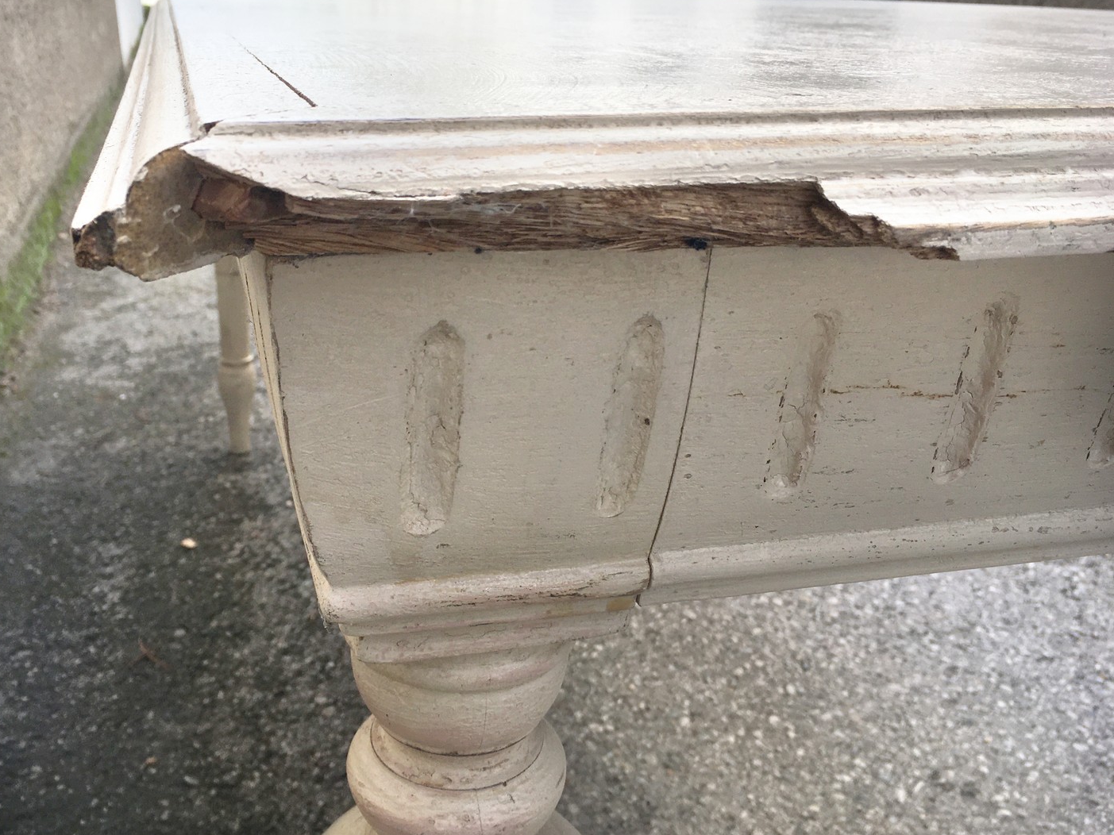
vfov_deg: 45.4
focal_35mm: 31
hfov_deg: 58.3
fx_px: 998
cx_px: 522
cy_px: 425
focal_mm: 4.15
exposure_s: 1/381
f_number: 2.2
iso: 25
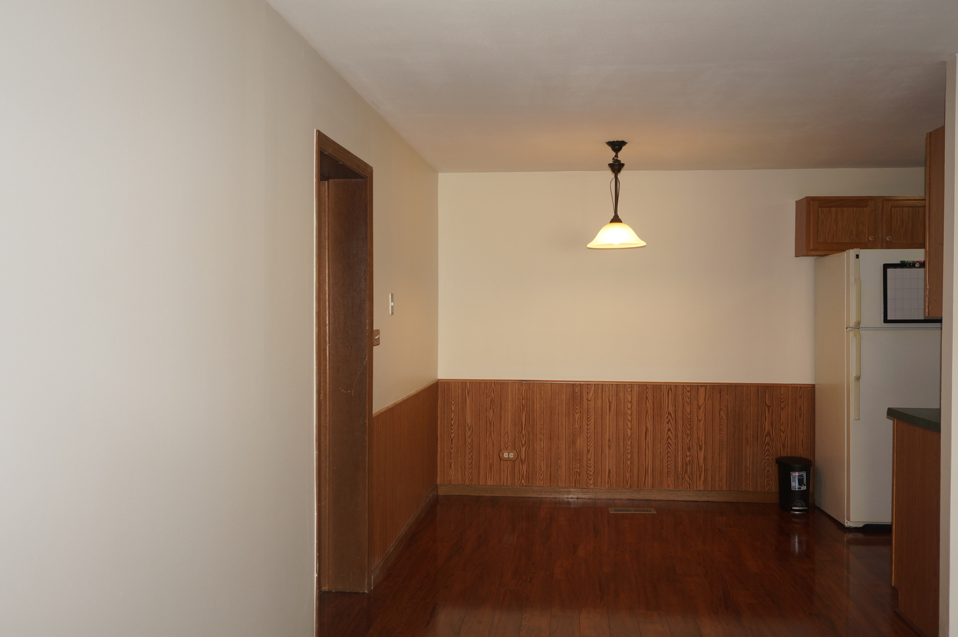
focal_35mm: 33
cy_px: 318
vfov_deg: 39.9
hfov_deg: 57.3
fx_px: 877
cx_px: 479
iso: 200
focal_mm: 22
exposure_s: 1/60
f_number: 4
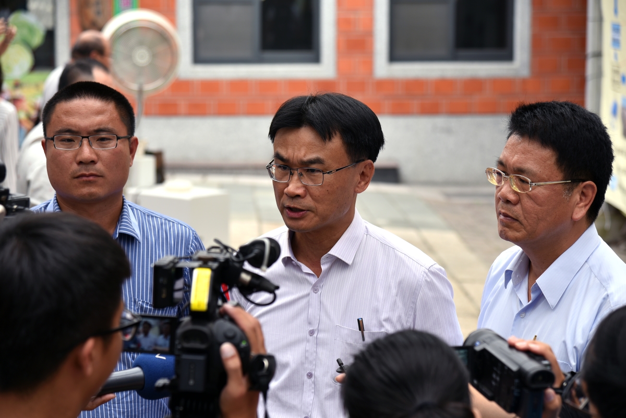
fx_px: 1705
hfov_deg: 20.8
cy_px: 209
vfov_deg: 14.0
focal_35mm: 98
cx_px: 313
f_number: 5
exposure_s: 1/160
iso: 100
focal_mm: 98
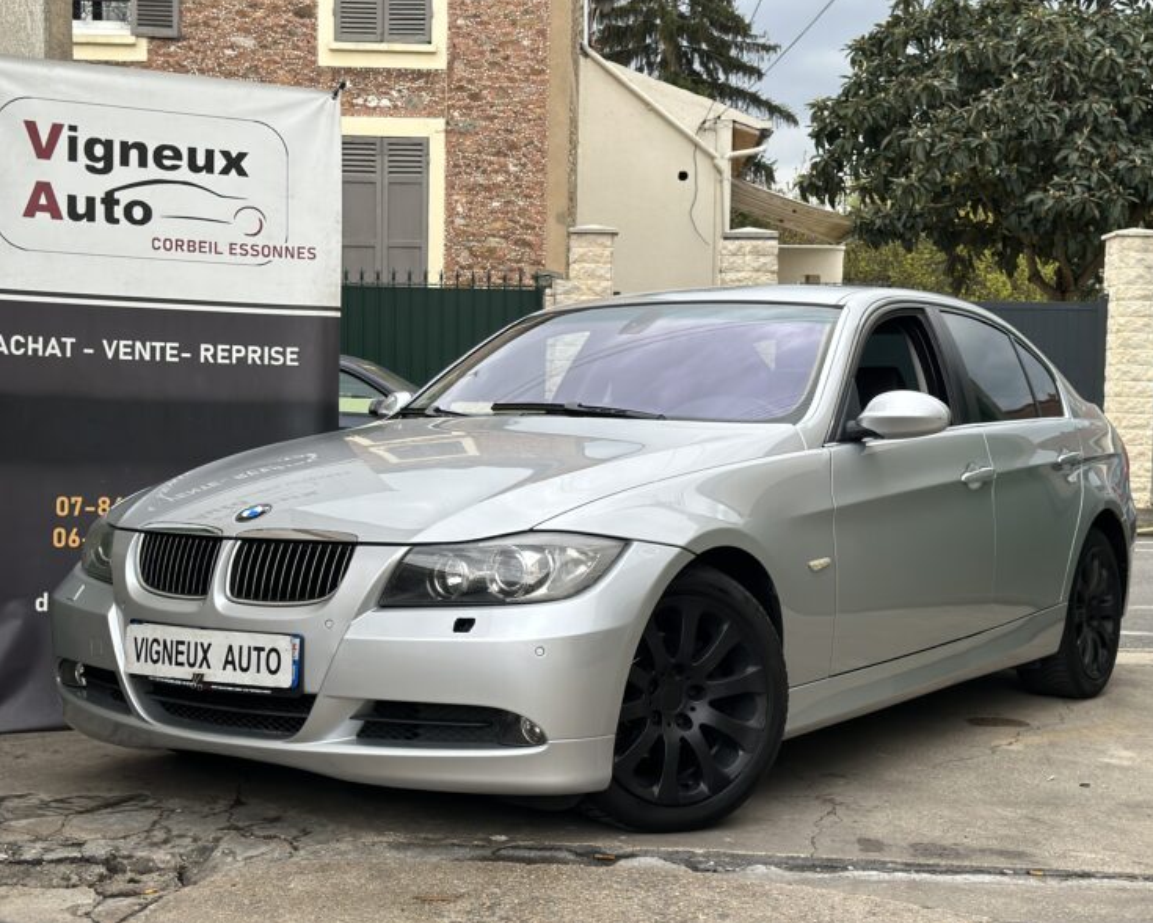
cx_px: 565
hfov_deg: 36.7
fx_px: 1740
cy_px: 462
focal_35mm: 51
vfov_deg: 29.7
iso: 64
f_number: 1.78
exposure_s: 1/762
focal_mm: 6.86
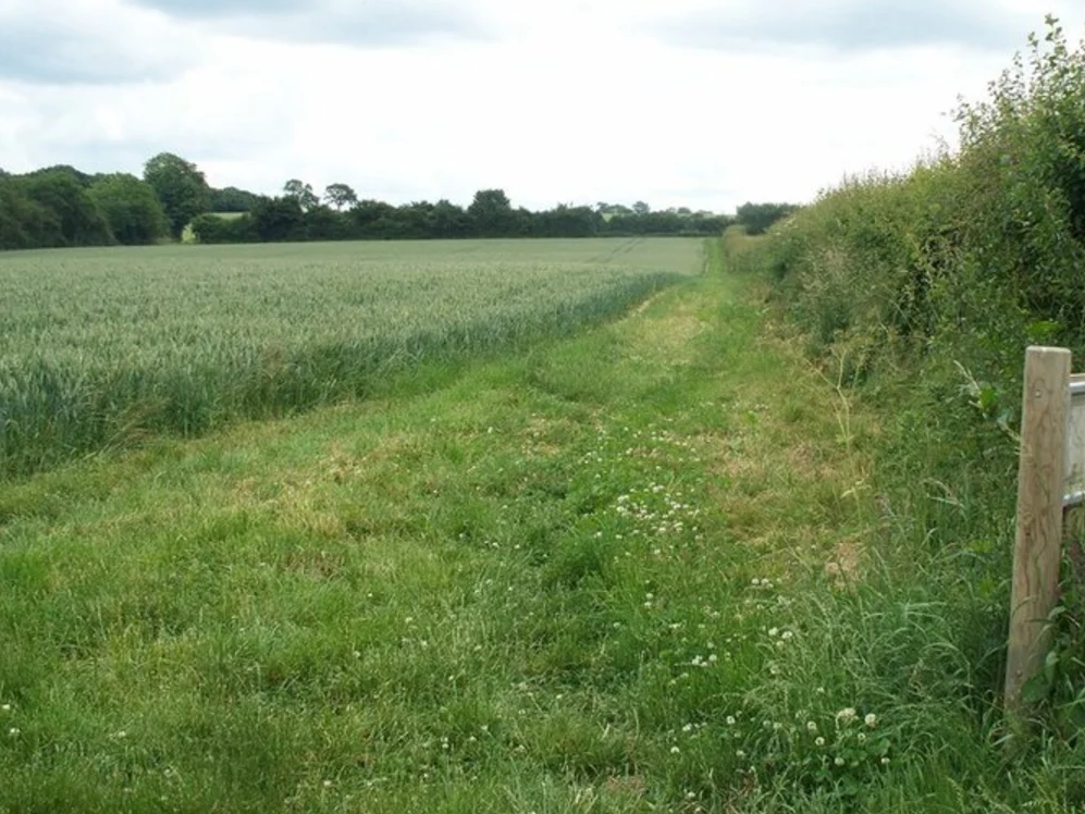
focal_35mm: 52
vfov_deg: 28.0
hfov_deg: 36.6
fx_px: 1630
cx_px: 692
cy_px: 344
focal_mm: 7.54
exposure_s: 1/500
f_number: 2.8
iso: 64
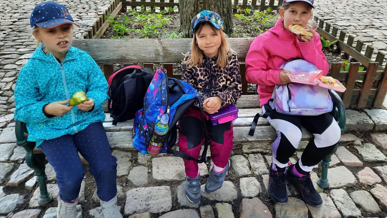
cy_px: 71
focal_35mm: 28
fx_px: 287
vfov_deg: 40.9
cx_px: 198
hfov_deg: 67.9
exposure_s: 1/143
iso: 32
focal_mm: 4.6
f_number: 2
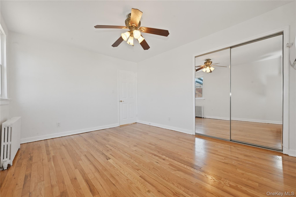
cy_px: 98
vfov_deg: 81.2
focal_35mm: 14
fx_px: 115
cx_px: 148
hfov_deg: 104.3
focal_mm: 14
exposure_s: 1/8
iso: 250
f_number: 11
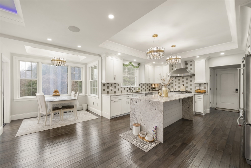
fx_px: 98
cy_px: 84
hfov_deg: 104.2
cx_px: 126
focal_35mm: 14
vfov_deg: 81.2
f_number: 6.3
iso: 320
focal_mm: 14
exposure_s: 1/8
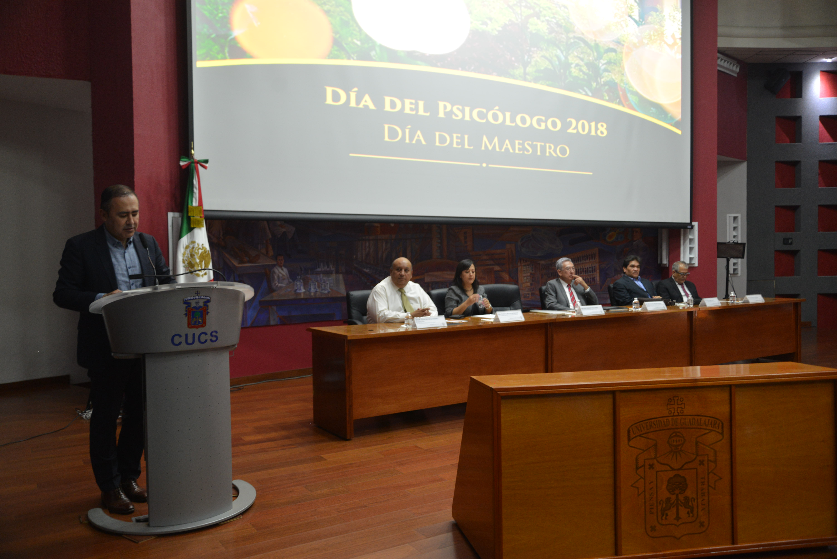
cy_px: 280
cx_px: 418
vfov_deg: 42.4
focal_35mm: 31
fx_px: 721
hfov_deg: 60.3
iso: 900
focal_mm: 31
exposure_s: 1/30
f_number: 4
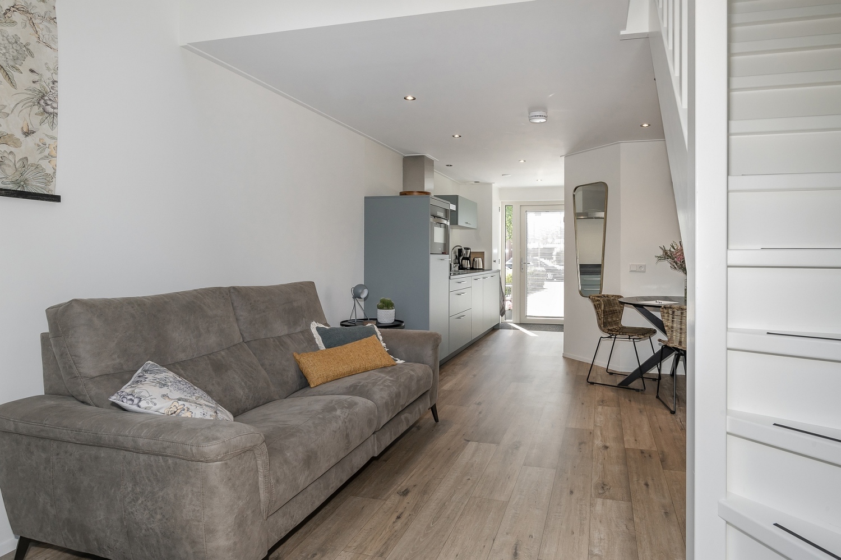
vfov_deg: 61.9
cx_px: 420
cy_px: 280
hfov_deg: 84.0
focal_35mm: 20
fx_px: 467
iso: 1100
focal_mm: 20
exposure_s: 1/90
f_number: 11
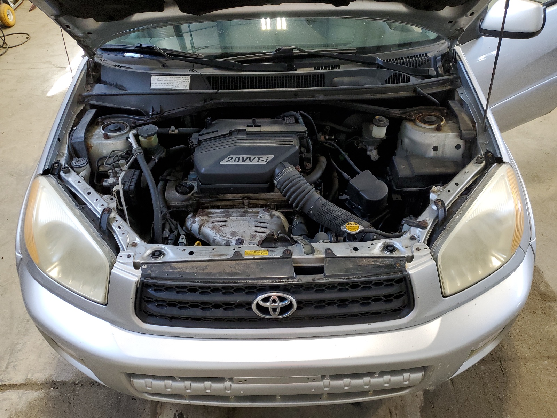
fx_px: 418
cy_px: 209
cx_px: 278
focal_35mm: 26
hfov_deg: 67.3
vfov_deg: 53.1
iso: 107
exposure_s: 1/60.2
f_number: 1.5
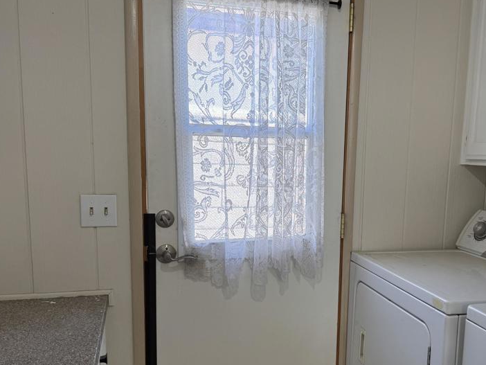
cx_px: 316
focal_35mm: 35
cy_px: 224
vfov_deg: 40.5
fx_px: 492
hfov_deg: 51.8
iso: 100
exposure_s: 1/158
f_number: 1.78
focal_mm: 6.76
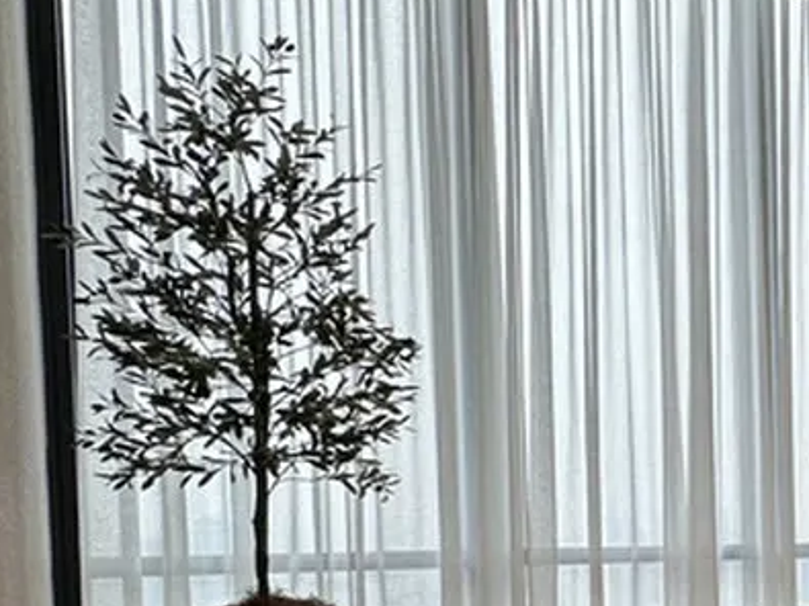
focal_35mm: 51
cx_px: 1319
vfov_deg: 27.4
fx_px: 1192
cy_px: 559
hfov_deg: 24.7
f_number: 2.2
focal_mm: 2.22
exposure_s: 1/100
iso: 64
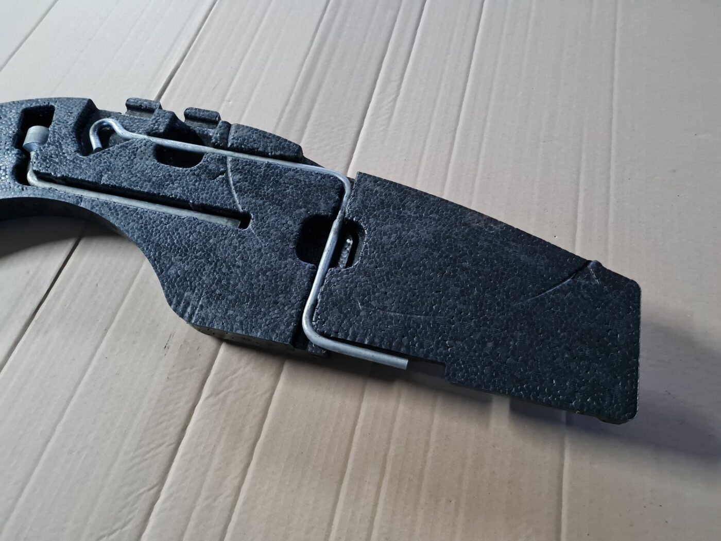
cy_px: 270
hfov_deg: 67.3
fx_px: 542
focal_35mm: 26
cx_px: 360
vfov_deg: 53.1
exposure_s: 1/25
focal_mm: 5.4
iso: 800
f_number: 1.8
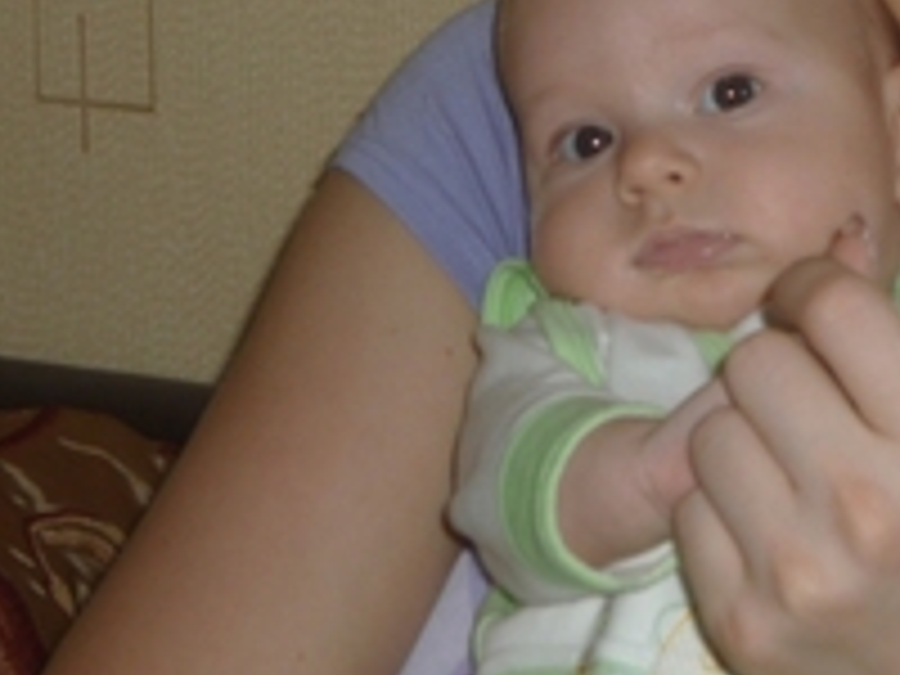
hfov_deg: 12.6
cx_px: 922
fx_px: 4030
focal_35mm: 155
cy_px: 4
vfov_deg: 9.5
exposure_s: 1/40
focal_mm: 12.2
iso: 100
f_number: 5.4
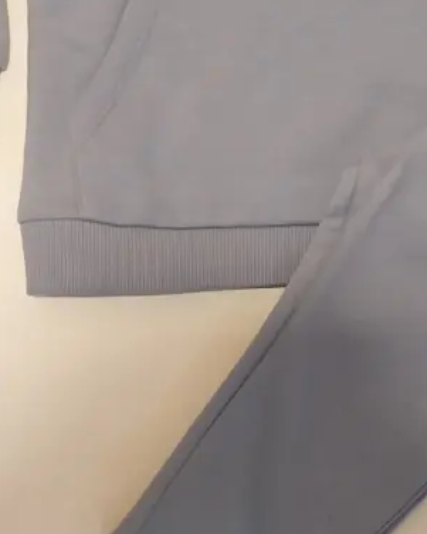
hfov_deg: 27.8
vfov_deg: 34.2
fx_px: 853
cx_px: 308
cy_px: 146
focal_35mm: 54
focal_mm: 4
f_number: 1.8
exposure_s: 1/50
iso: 250
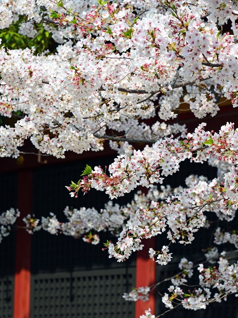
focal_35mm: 174
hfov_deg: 8.5
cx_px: 119
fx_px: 1595
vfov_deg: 11.4
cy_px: 175
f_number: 8
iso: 200
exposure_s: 1/250
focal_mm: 160
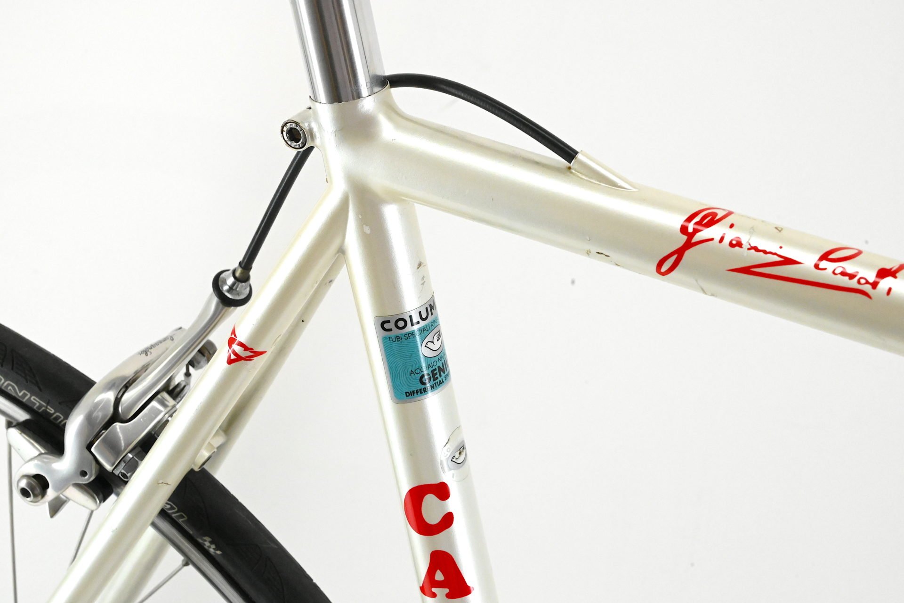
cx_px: 452
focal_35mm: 70
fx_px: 1757
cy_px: 302
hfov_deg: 28.9
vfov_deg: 19.4
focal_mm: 70
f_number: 16
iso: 11400
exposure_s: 1/400
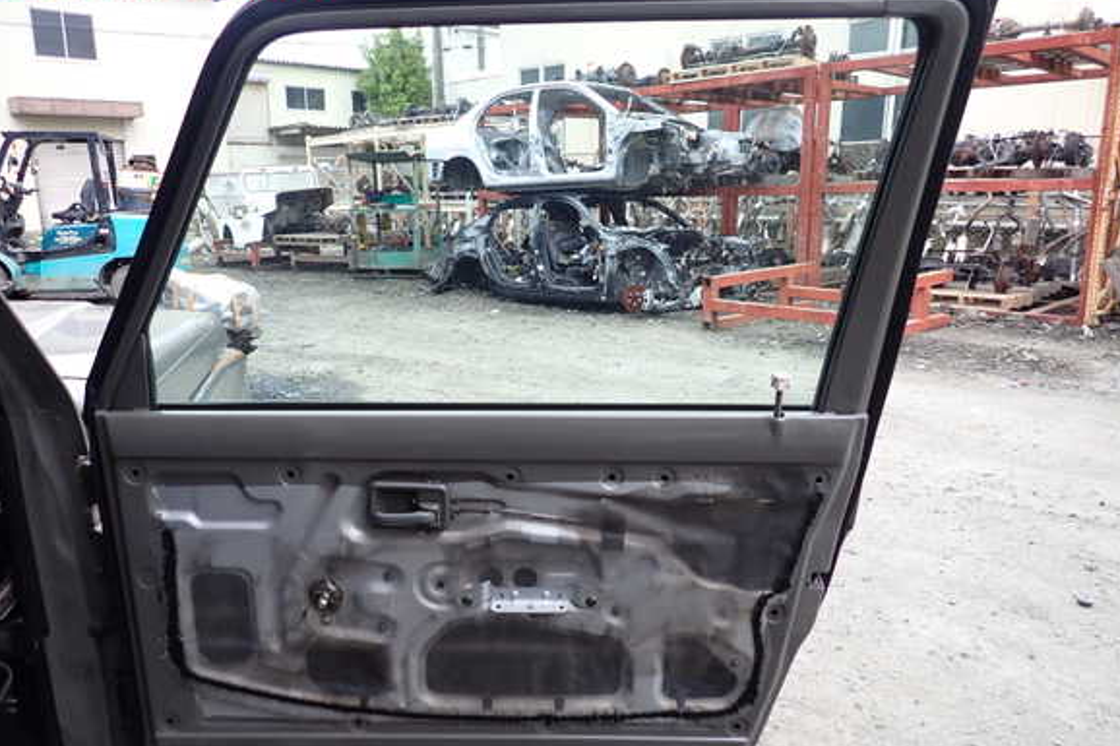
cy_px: 391
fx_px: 840
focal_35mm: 27
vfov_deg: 47.9
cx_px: 544
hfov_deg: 67.4
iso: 125
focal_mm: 4.5
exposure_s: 1/125
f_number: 2
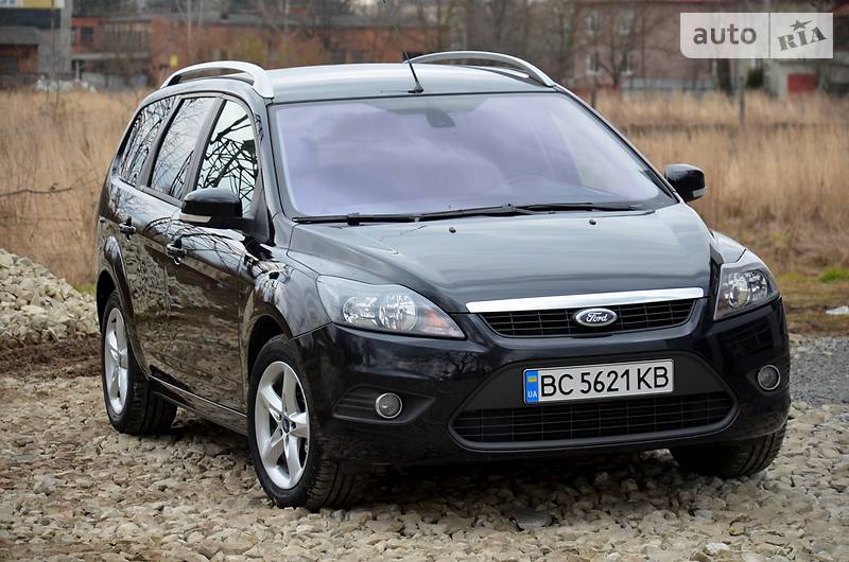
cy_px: 281
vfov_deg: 8.7
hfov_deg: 13.1
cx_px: 424
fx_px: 3707
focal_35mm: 158
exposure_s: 1/100
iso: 400
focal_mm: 105
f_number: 5.6
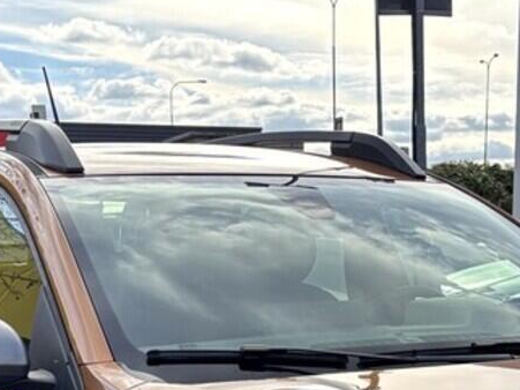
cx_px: 372
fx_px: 1246
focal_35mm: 83
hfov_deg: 23.4
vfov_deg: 16.2
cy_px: 594
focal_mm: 5.96
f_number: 1.6
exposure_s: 1/1068
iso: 50
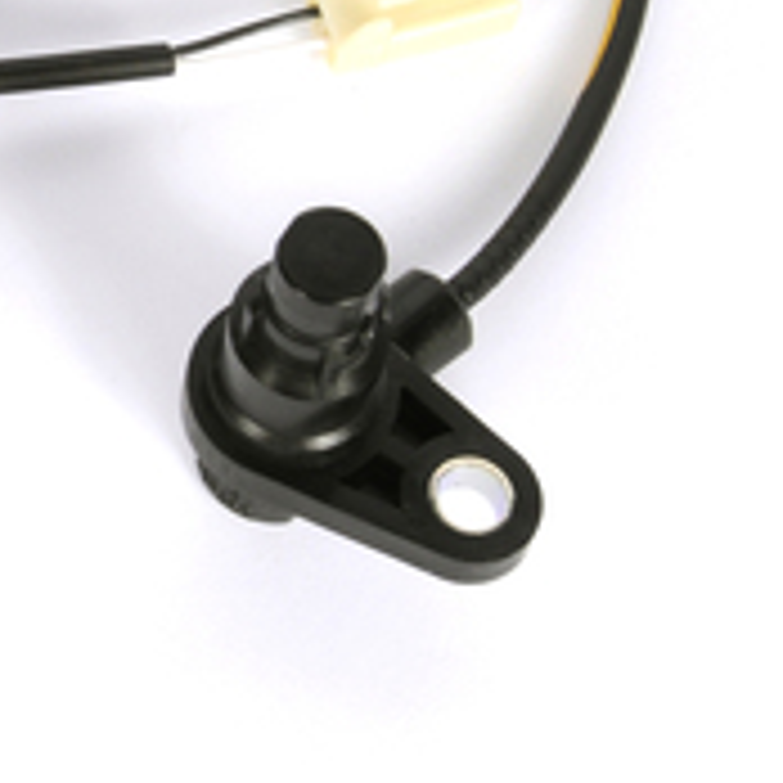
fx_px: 5041
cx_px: -387
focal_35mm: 197
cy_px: -7
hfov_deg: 8.7
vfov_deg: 8.8
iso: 320
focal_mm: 42
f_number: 25
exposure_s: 1/200
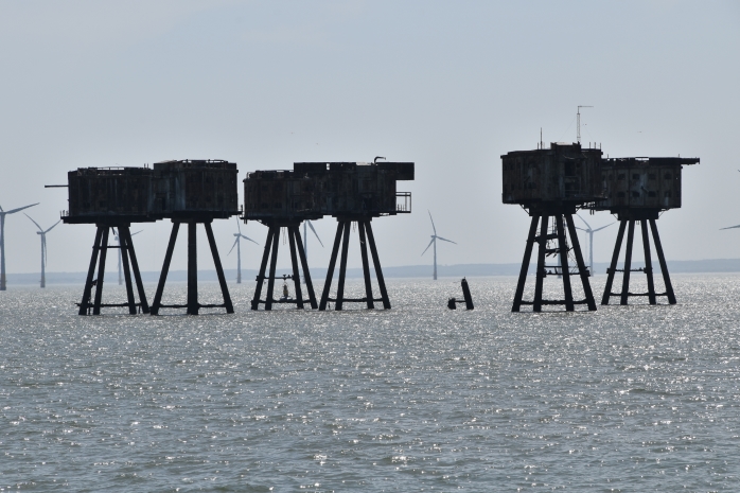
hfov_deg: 11.0
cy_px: 246
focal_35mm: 188
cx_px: 370
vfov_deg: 7.3
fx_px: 3853
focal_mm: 125
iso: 200
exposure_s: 1/500
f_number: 13
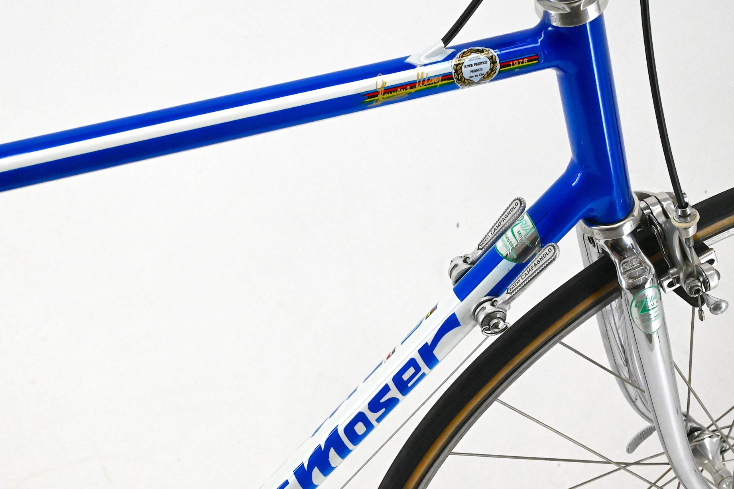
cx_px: 354
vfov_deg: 18.7
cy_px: 243
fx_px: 1488
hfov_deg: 27.7
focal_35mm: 73
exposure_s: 1/640
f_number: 20
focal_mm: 70
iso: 22800
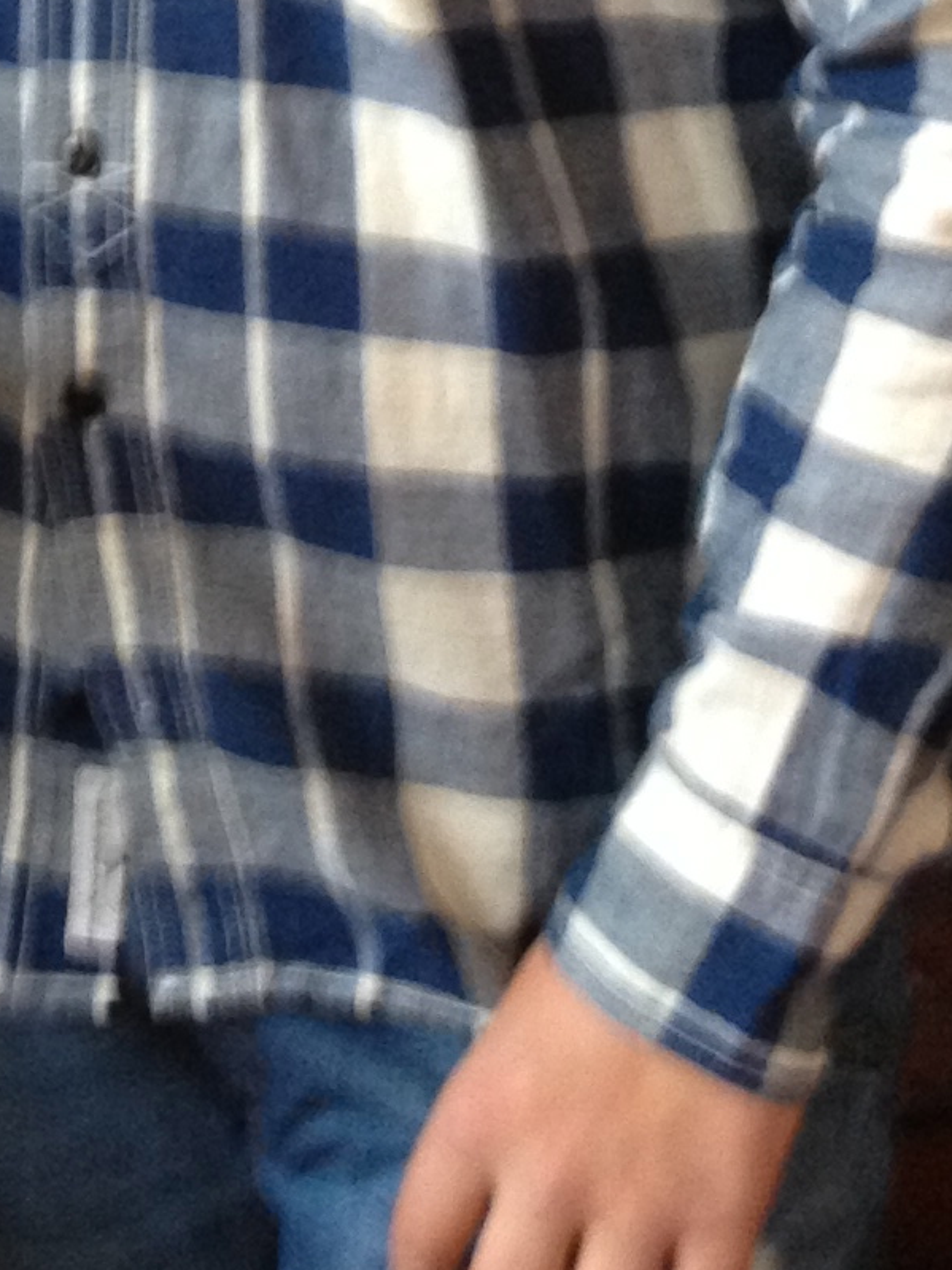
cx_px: -250
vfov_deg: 12.7
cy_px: -898
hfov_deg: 10.2
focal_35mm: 143
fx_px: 5245
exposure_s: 1/20
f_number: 2.4
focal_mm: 4.28
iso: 125
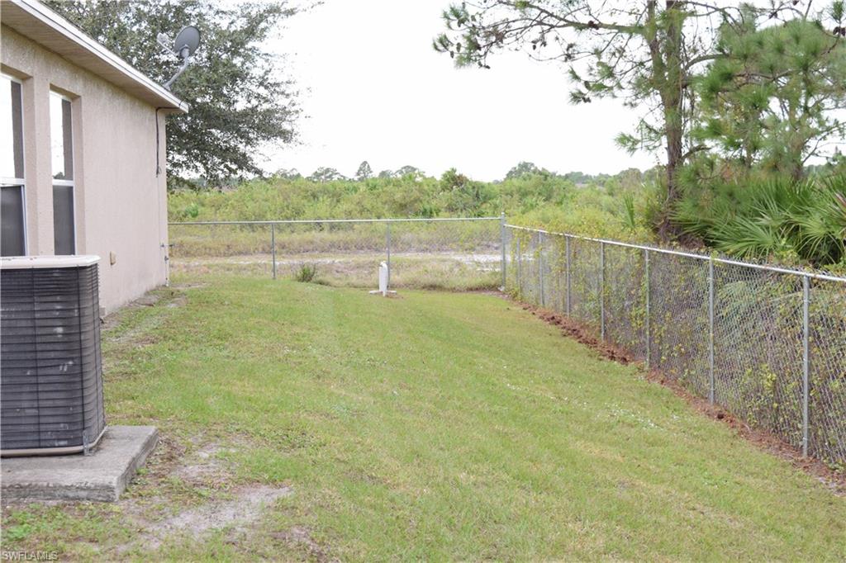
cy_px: 282
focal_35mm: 51
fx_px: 1198
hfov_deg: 38.9
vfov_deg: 26.5
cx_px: 423
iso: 400
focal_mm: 34
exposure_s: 1/160
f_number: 7.1
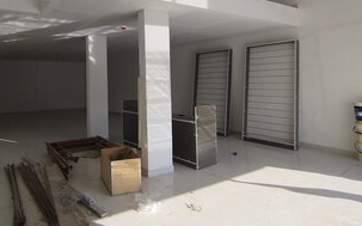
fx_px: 237
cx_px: 126
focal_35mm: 24
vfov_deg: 49.7
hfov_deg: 73.0
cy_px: 68
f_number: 2.2
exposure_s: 1/776
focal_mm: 1.65
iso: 50
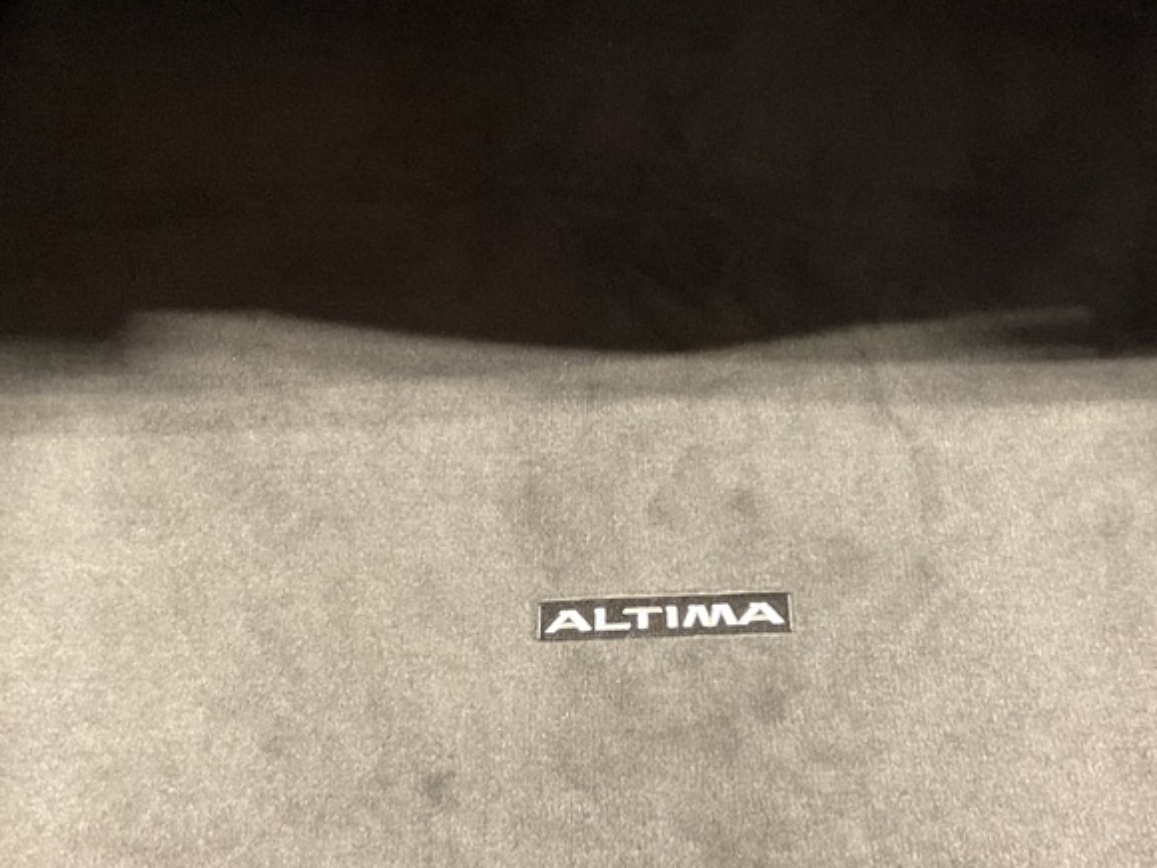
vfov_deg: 30.3
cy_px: 449
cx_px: 628
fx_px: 1604
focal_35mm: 48
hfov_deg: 39.6
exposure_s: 1/25
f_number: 1.8
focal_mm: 3
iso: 320
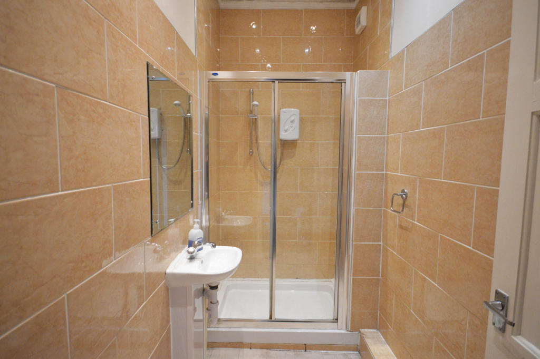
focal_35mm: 17
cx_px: 270
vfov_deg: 69.6
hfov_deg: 92.5
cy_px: 180
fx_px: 259
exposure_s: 1/60
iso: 1400
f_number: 4.2
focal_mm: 11.5
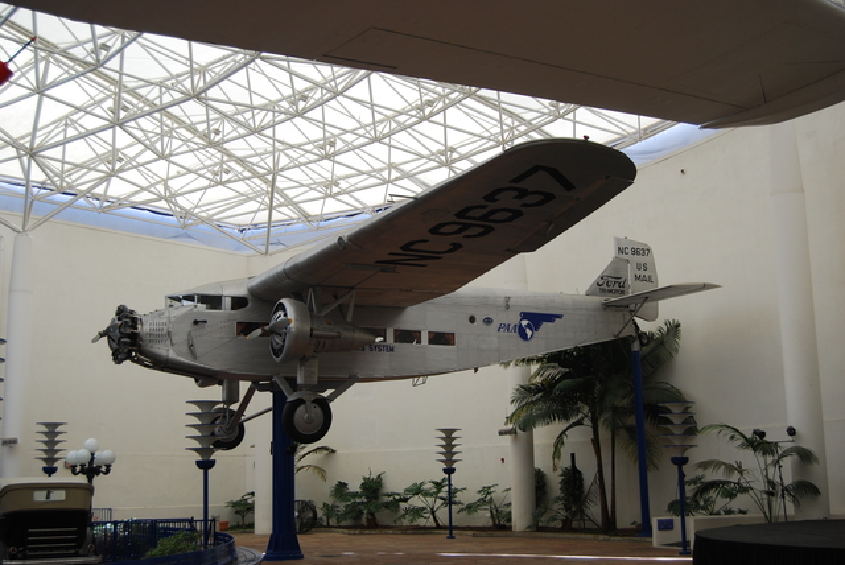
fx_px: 1092
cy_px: 282
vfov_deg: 29.0
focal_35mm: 46
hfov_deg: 42.3
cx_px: 422
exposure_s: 1/125
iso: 180
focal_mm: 31
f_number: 5.6
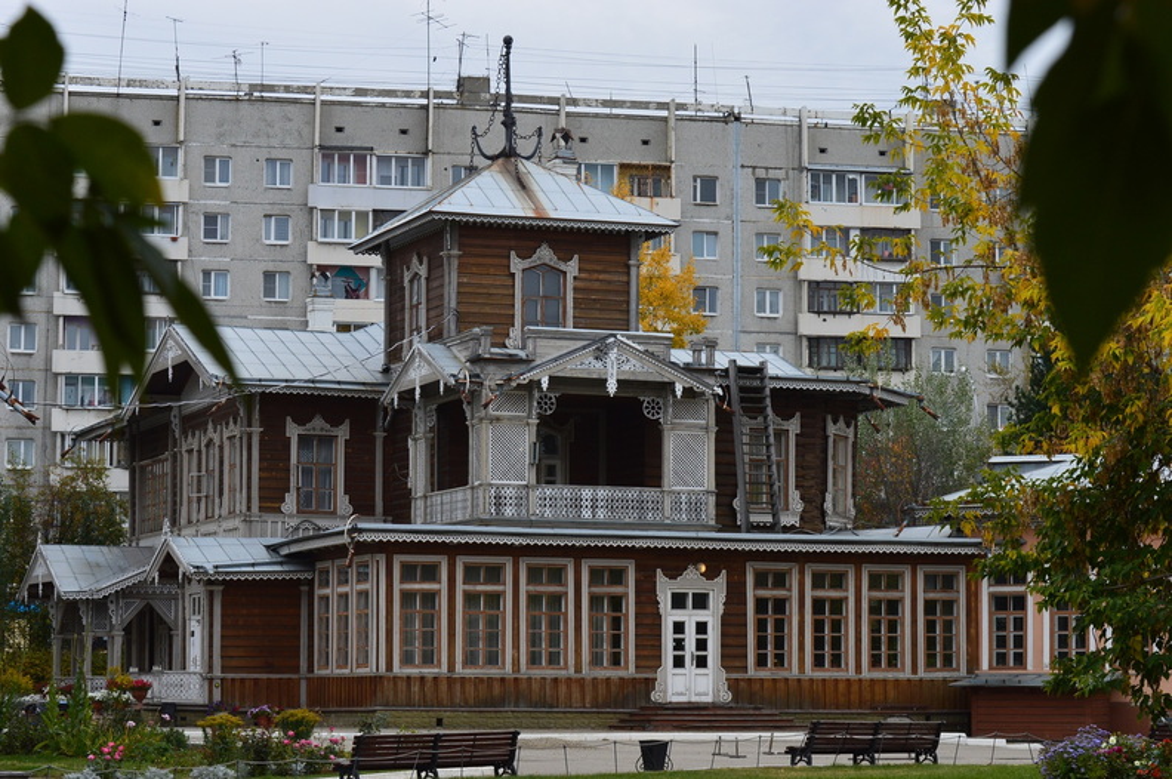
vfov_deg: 15.2
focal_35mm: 90
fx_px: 2926
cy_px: 390
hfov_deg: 22.6
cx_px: 586
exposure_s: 1/200
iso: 400
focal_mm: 60
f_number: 10
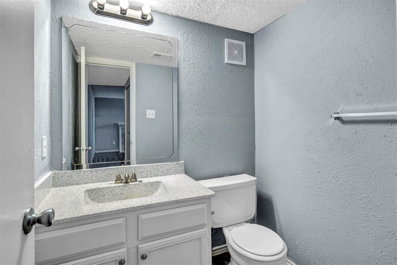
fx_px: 199
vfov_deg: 67.4
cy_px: 132
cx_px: 198
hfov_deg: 90.0
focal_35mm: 18
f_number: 7.1
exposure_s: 1/15
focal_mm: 18
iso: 320
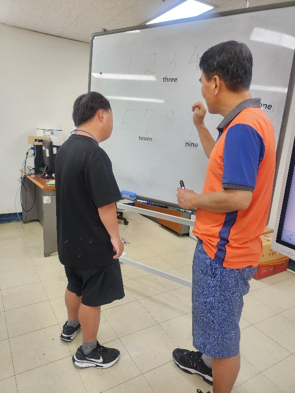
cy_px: 196
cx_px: 148
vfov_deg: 71.6
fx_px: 273
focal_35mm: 24
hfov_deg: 56.8
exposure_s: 1/120
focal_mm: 5
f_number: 1.8
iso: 160
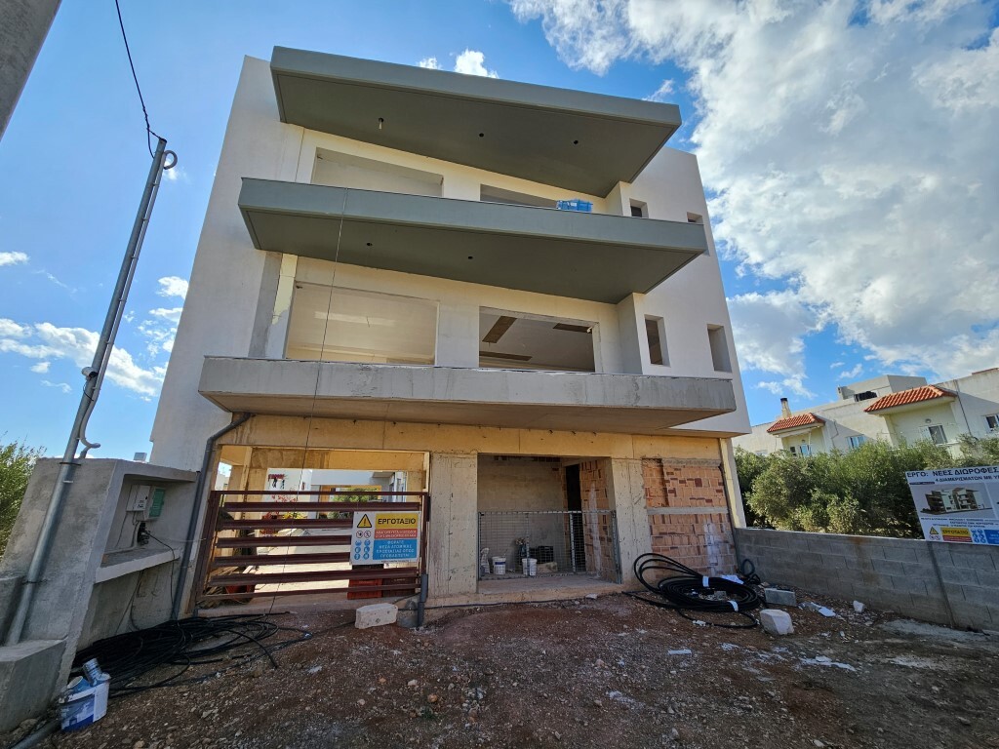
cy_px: 374
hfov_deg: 106.2
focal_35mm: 13
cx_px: 500
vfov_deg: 89.9
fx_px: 375
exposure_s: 1/1804
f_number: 2.2
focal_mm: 2.2
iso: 50
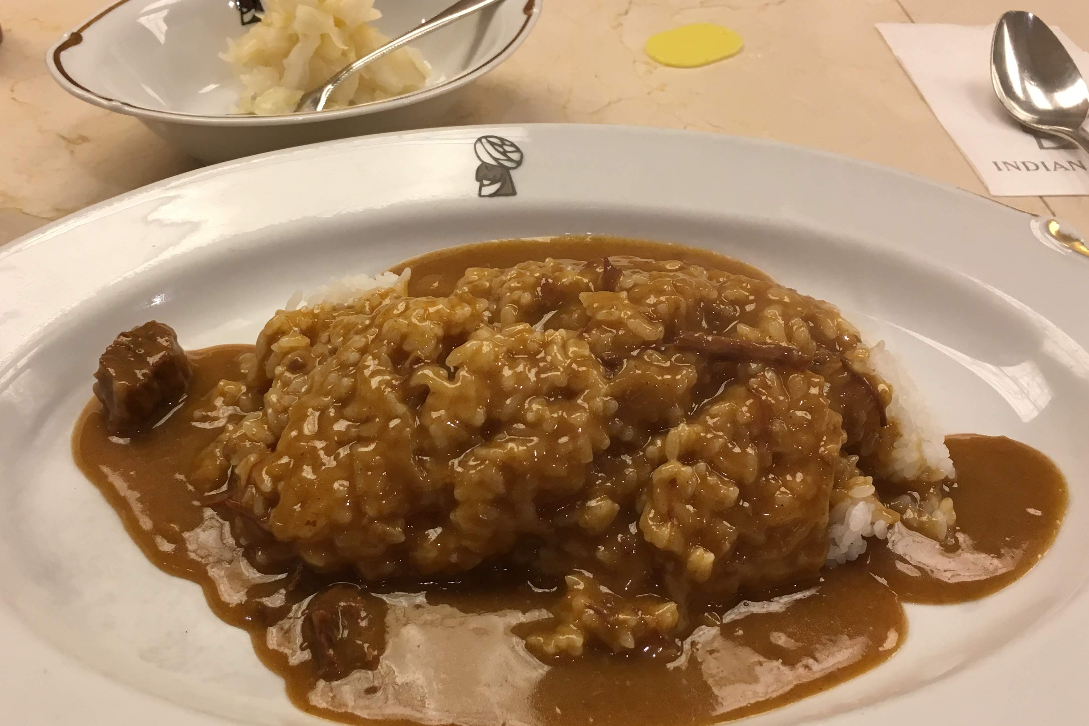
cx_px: 477
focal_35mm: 37
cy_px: 446
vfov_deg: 35.8
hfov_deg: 51.8
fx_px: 1119
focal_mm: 4.15
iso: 64
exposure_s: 1/30
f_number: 2.2
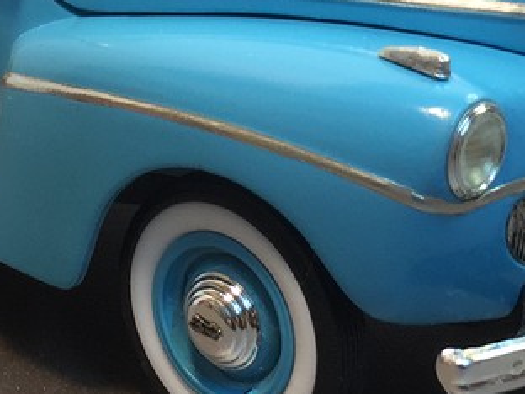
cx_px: 47
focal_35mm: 130
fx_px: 1972
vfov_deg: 11.1
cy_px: -125
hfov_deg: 15.0
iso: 32
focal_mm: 4.15
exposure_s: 1/50
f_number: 2.2
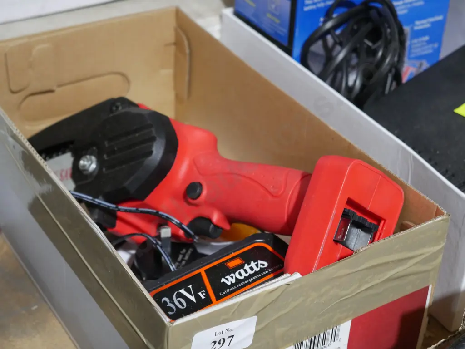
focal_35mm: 68
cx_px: 232
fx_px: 914
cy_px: 174
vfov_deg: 21.6
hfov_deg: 28.5
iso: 2500
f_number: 5.4
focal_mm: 34
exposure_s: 1/80
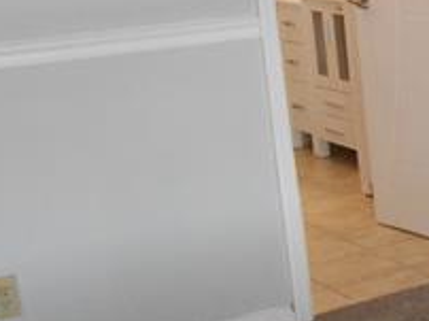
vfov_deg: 14.3
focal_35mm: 103
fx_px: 1275
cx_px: 803
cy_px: 134
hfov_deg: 15.9
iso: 220
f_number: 3.2
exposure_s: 1/30
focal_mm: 4.6
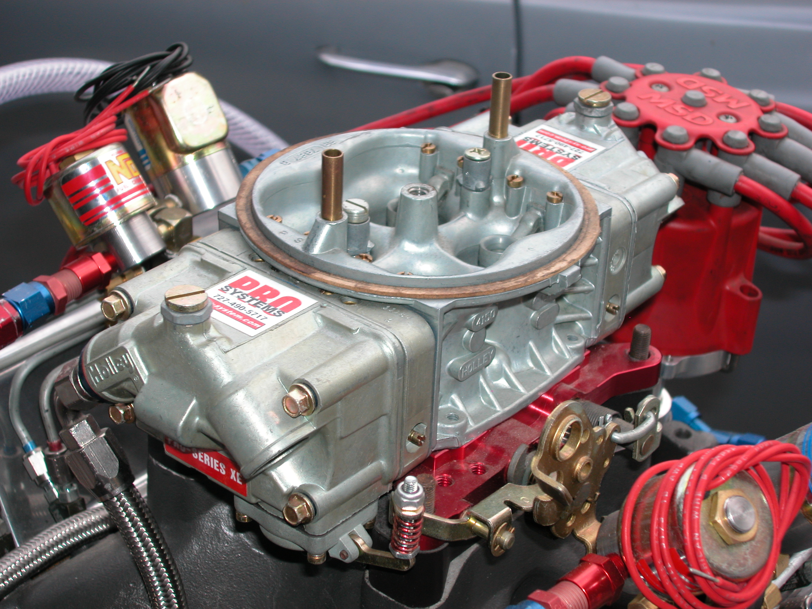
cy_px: 304
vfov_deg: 21.3
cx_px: 406
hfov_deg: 28.2
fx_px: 1619
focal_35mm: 69
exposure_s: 1/60.3
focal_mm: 17.5
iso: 100
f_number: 4.2
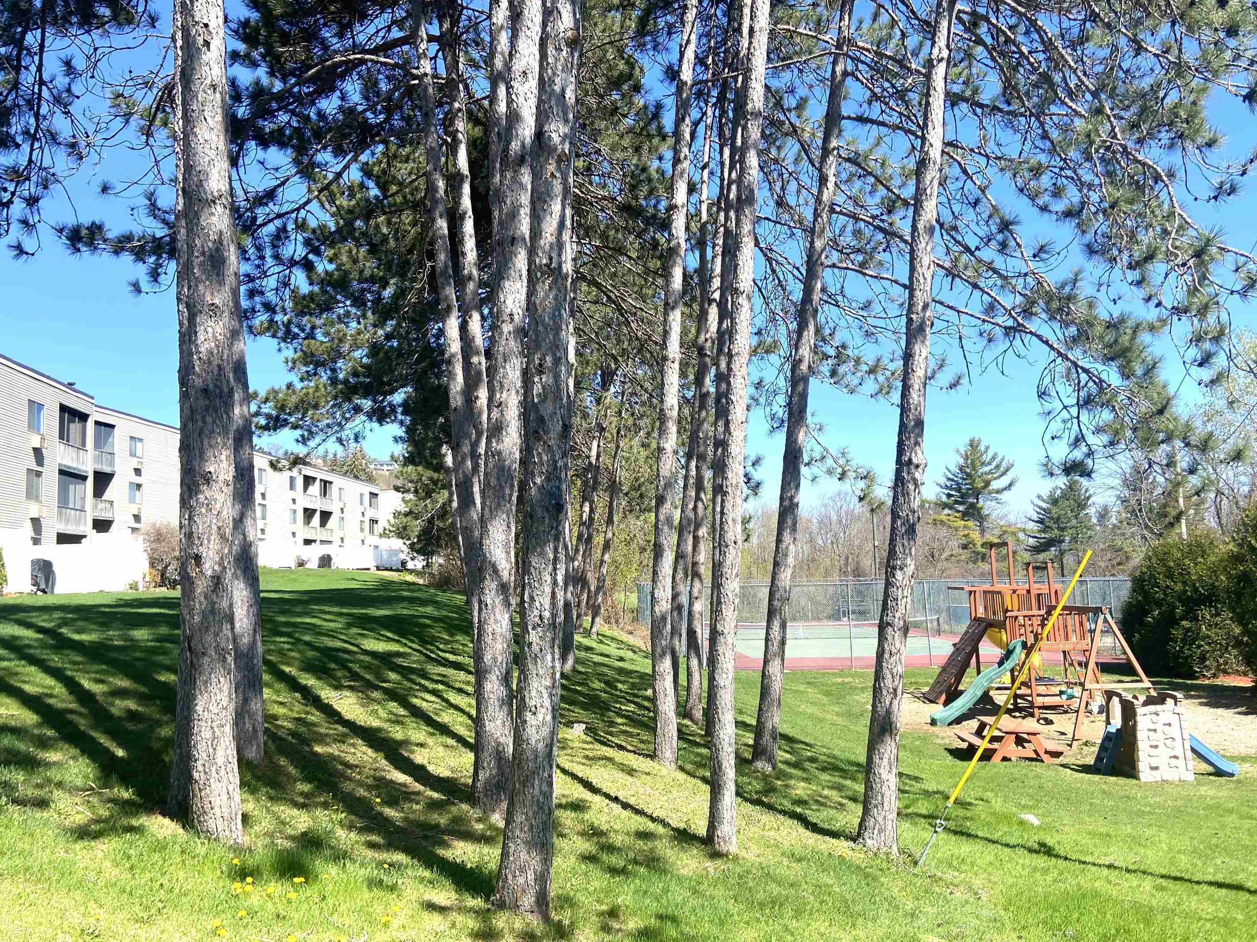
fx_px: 1017
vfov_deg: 49.7
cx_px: 624
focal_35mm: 28
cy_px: 491
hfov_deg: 63.4
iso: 32
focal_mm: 4.25
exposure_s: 1/1447
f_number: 1.8
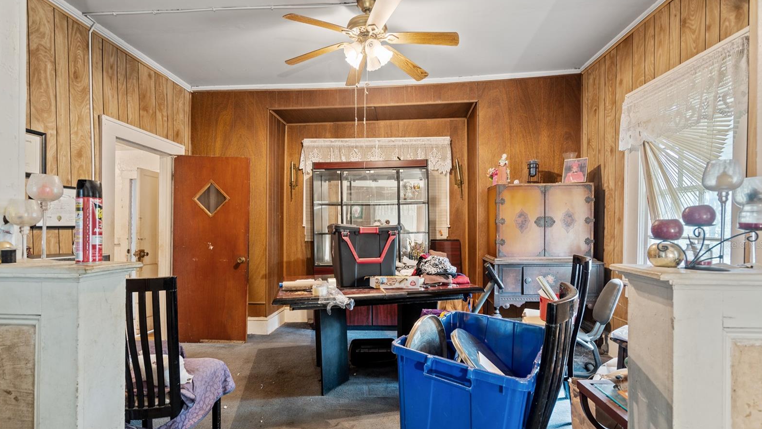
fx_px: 343
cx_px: 380
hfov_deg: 95.9
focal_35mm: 17
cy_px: 244
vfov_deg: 63.6
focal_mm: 16
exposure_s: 2.5
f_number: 5.6
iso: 250
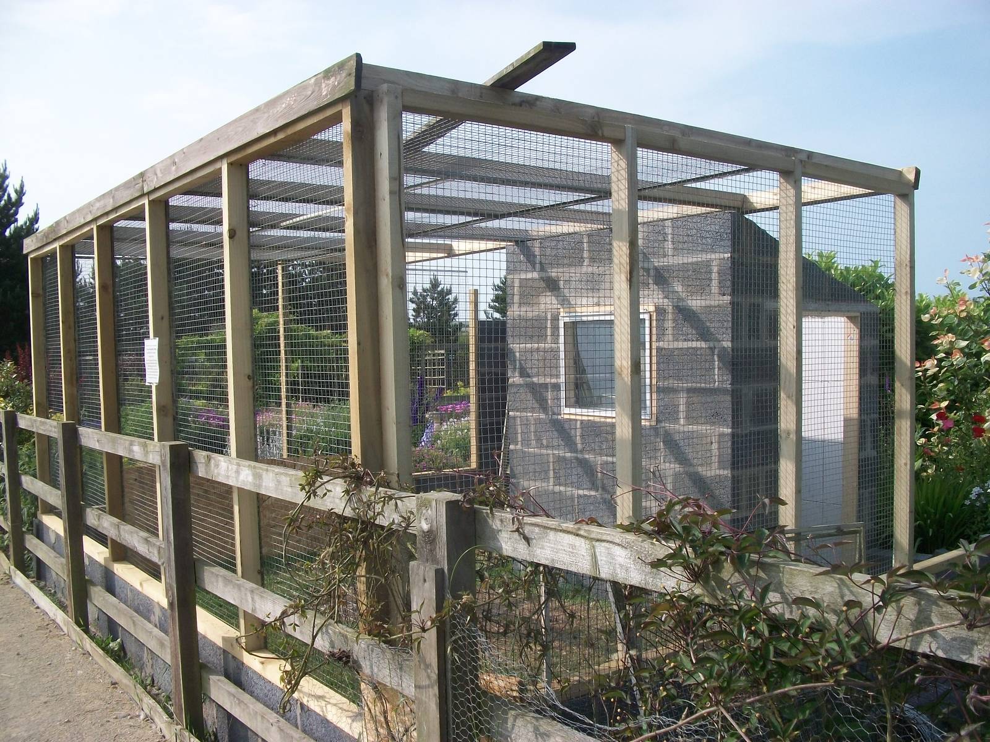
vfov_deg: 44.2
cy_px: 371
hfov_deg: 56.8
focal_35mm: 32
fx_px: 915
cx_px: 495
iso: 80
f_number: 5.5
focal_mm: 5.7
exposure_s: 1/320
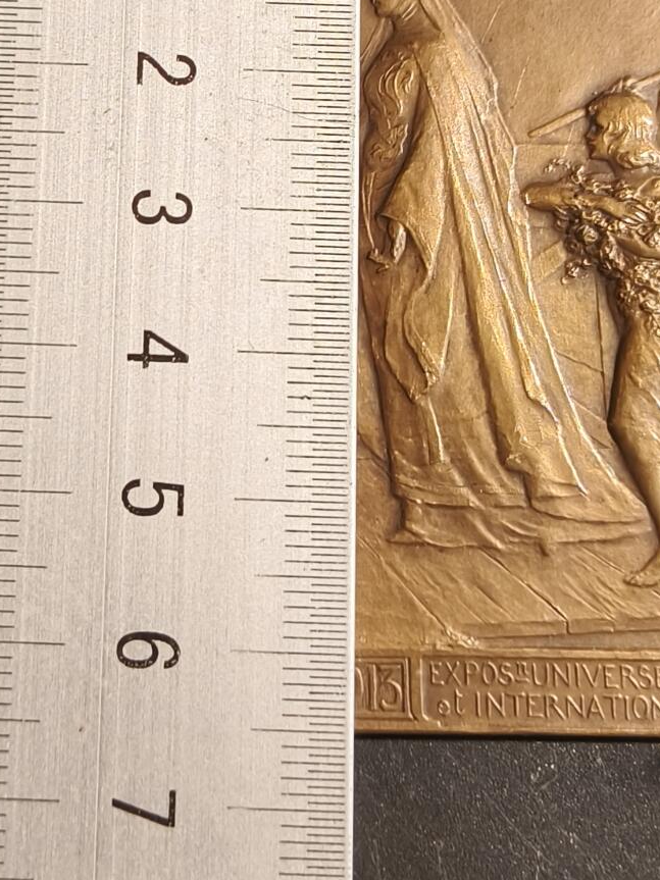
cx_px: 334
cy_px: 428
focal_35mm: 48
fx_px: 1221
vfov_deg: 39.7
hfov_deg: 30.3
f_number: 2
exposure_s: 1/50
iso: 160
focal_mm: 2.32
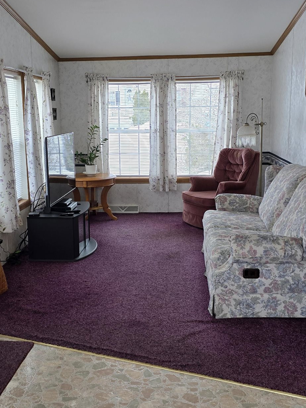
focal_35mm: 43
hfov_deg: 33.5
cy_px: 224
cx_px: 132
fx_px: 507
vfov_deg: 43.8
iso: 80
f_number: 1.7
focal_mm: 6.3
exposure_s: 1/120
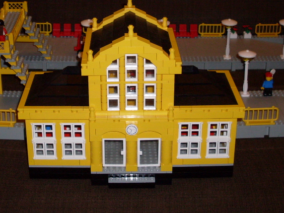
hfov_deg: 28.5
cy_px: 40
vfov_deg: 21.3
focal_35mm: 68
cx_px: 130
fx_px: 558
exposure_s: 1/45
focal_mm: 6.3
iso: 100
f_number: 2.8
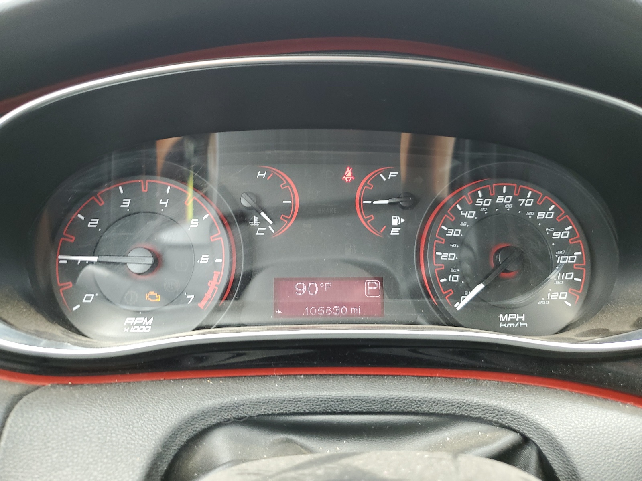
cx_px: 321
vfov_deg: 53.1
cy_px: 240
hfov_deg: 67.3
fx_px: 482
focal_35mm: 26
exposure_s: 1/100
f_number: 1.5
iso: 68
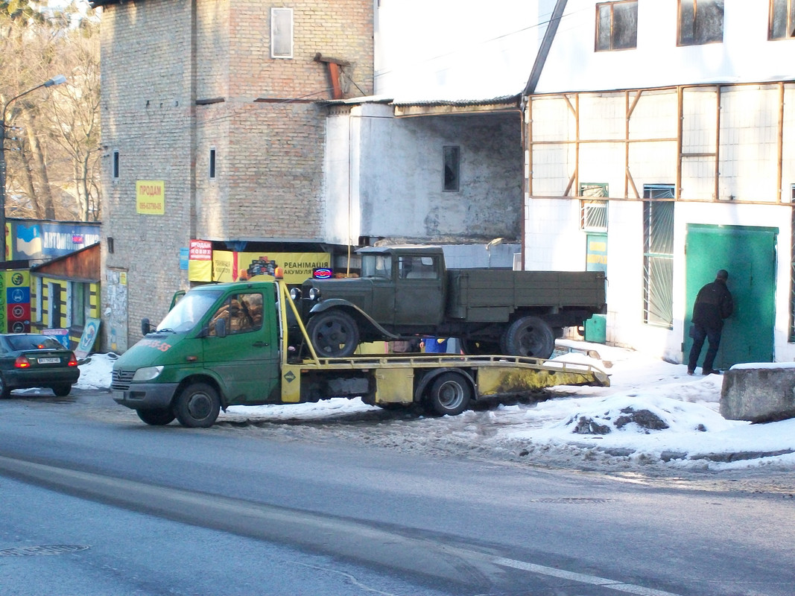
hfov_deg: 18.2
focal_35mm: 108
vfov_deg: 13.7
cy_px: 298
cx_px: 398
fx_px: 2480
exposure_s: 1/100
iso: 160
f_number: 4.8
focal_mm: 18
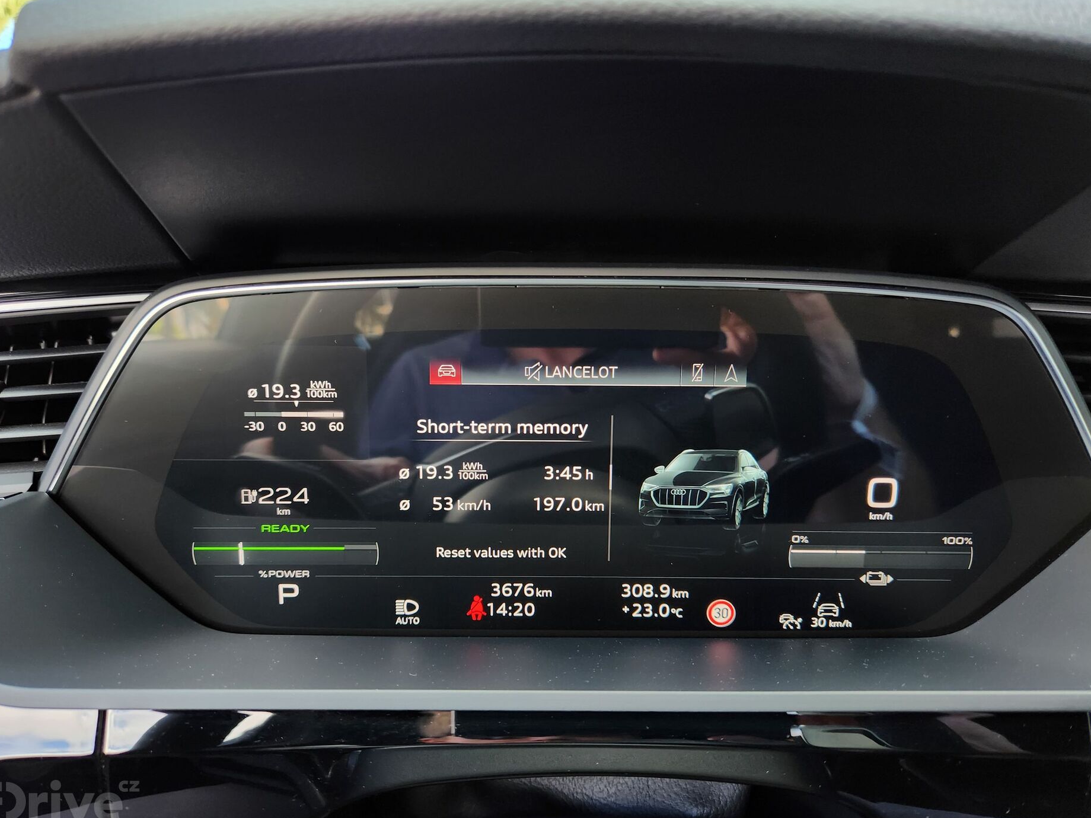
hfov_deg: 71.6
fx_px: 756
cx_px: 537
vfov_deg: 56.8
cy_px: 413
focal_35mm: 24
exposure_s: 1/180
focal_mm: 5.4
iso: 100
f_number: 1.8
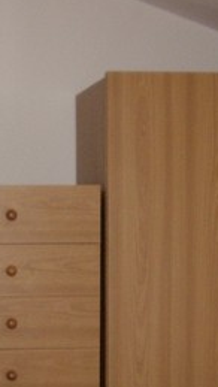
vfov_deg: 20.6
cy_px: 368
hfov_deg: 11.9
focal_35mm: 101
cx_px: 24
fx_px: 1036
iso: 141
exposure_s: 1/30
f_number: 2.9
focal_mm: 5.8
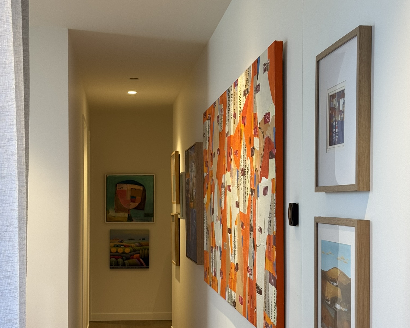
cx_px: 204
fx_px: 764
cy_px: 204
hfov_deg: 30.0
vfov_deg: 24.1
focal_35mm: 63
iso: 100
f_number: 1.78
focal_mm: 6.76
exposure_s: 1/50
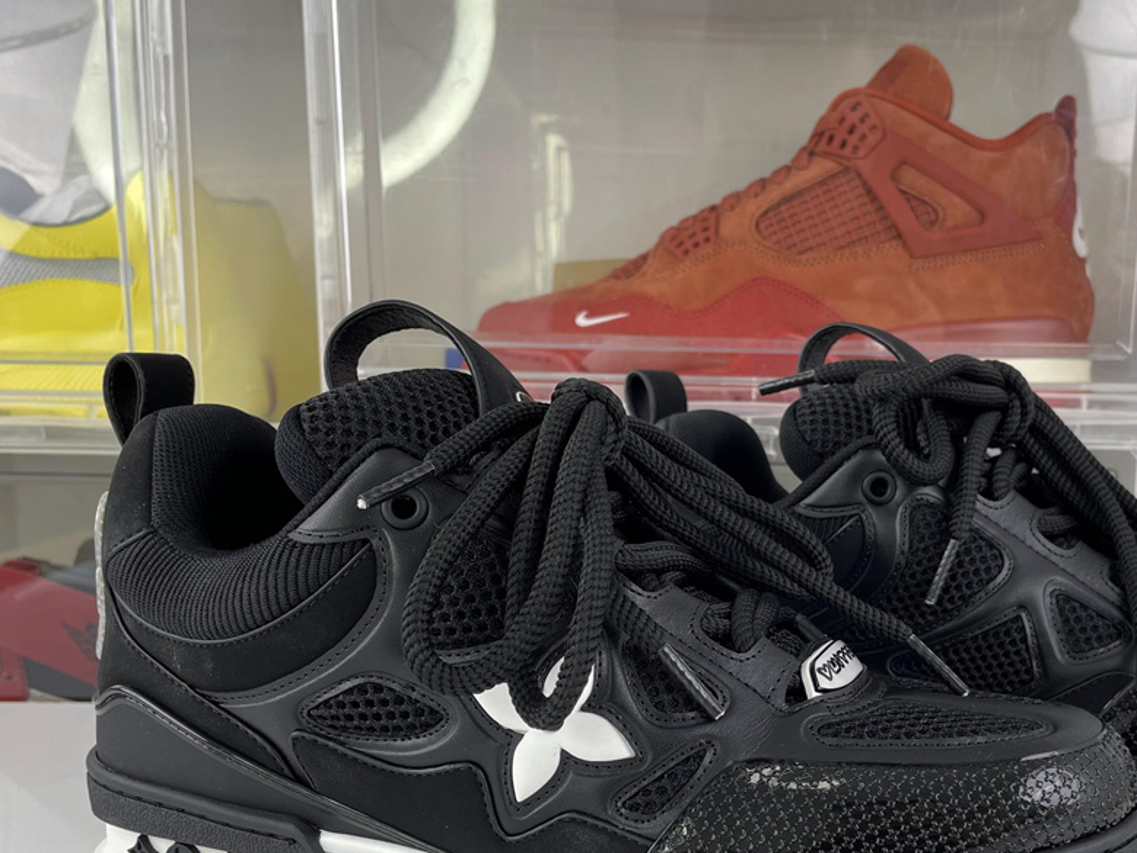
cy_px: 639
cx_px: 768
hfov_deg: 46.0
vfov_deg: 35.2
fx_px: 1314
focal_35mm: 40
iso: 32
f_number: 1.6
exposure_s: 1/129
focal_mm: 4.2
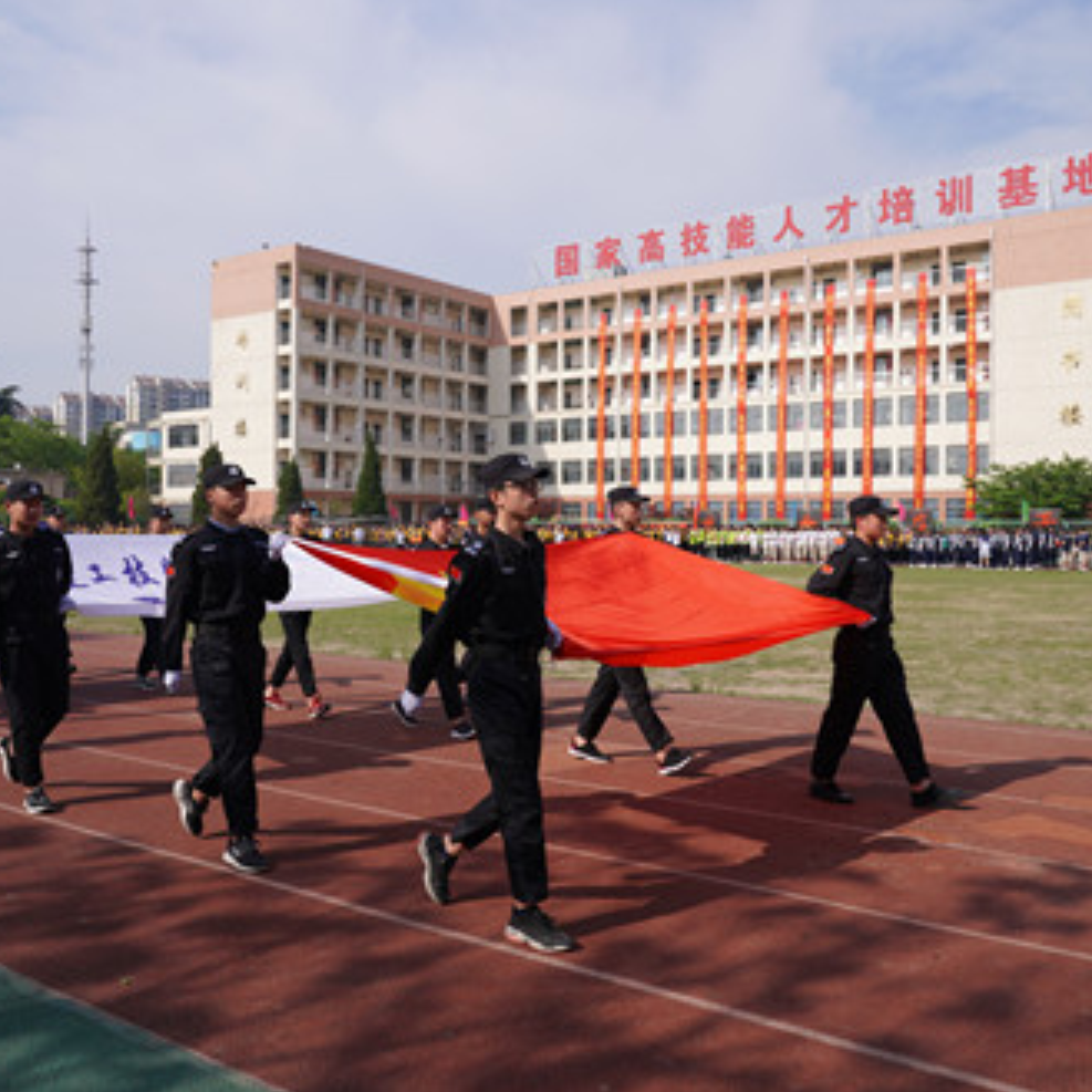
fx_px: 1106
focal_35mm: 31
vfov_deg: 52.5
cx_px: 518
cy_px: 543
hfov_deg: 52.5
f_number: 5.6
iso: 100
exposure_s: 1/640
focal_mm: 24
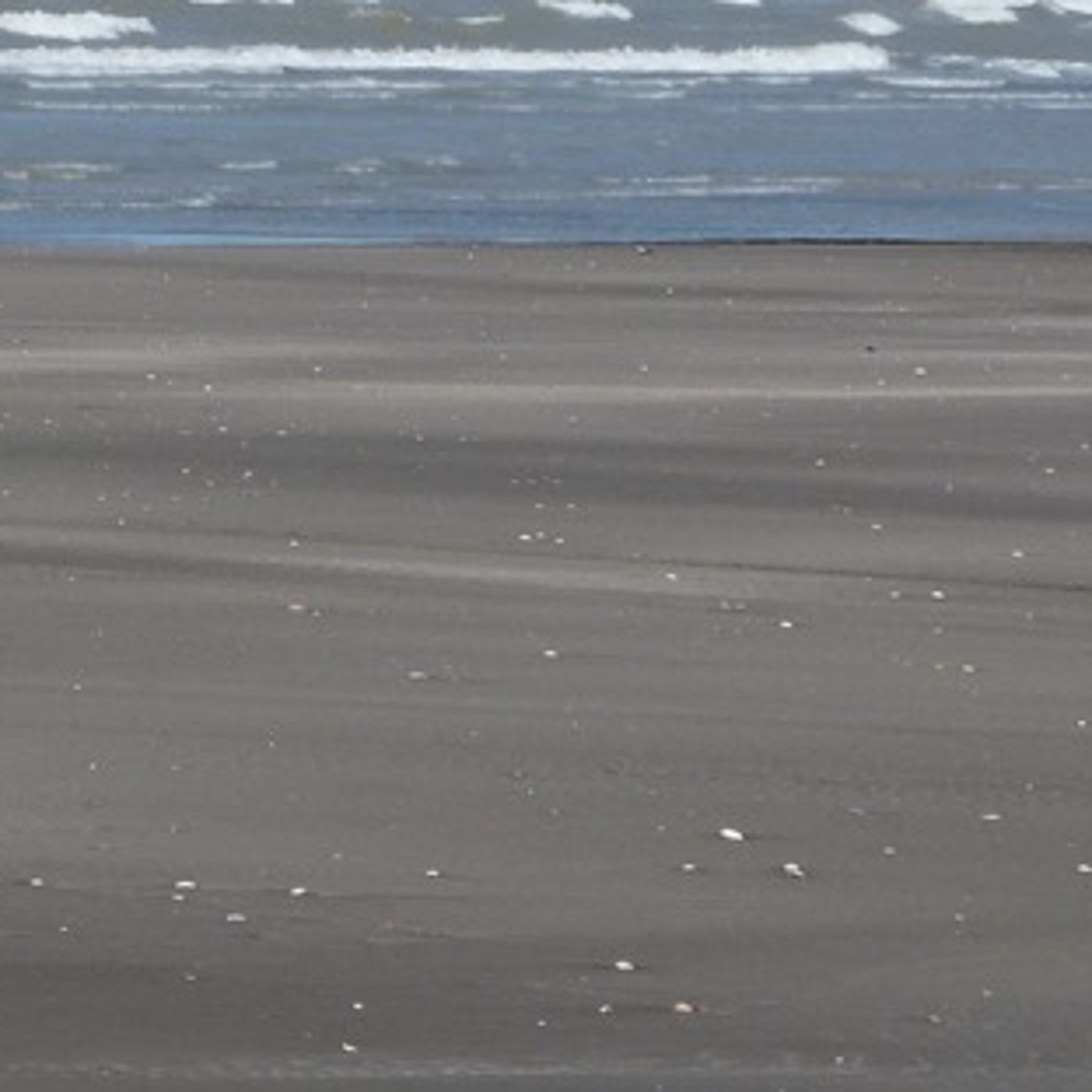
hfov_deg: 4.2
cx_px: -304
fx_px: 14990
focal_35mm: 420
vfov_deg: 4.2
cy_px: -63
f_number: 5.6
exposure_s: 1/500
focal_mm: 20.8
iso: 80
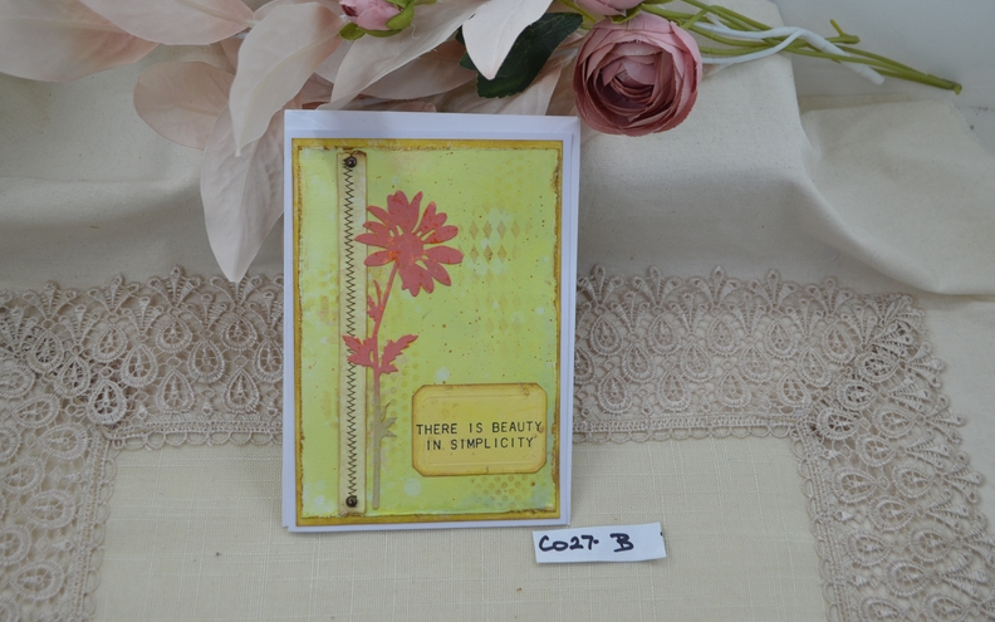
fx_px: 1003
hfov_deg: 52.7
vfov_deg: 34.4
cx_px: 495
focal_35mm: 37
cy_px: 300
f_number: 5
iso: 400
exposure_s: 1/100
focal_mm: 24
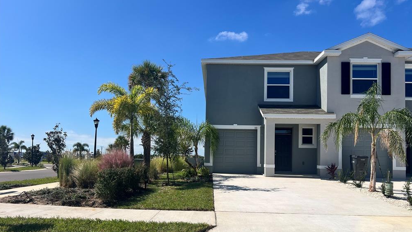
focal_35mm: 29
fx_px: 317
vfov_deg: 39.9
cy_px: 145
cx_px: 209
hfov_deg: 66.1
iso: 50
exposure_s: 1/6993
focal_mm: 5.7
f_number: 1.5
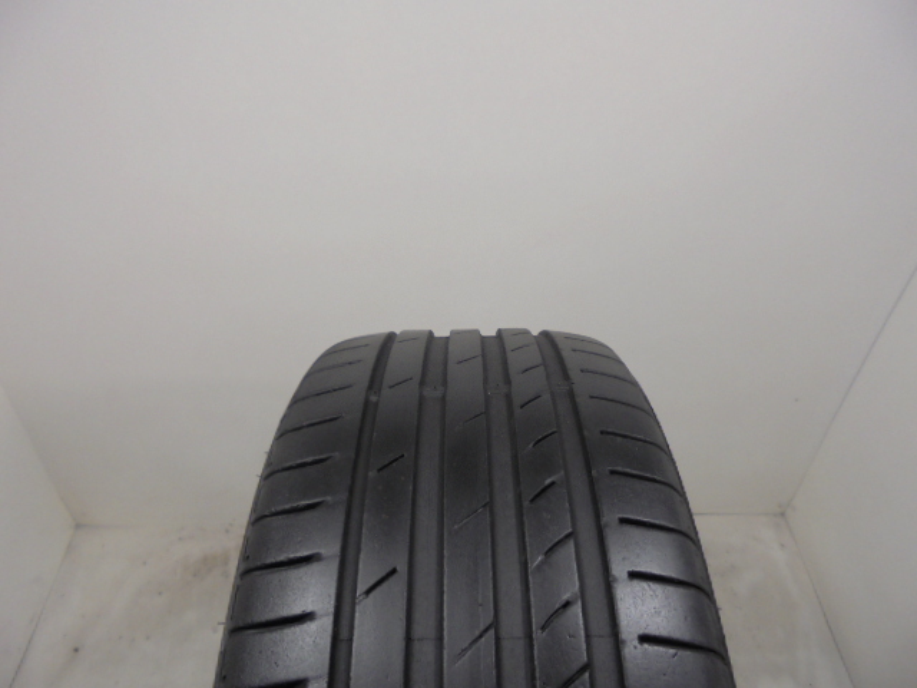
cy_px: 344
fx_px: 689
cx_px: 458
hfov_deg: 67.3
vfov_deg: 53.1
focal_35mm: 26
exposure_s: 1/30
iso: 100
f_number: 3.5
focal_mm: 4.6
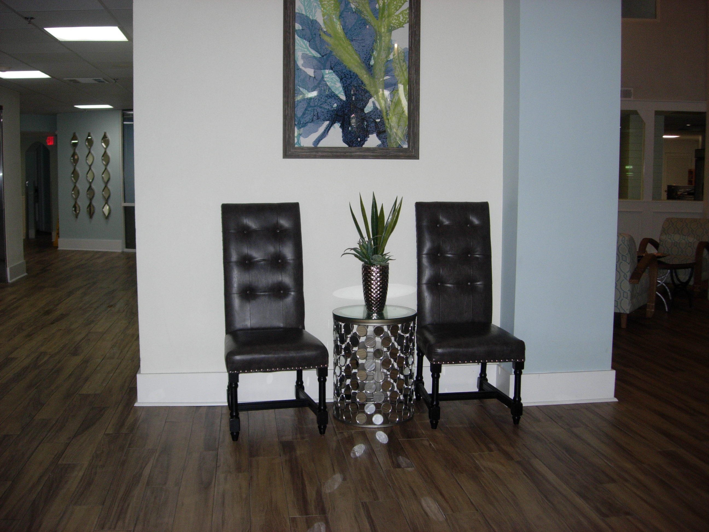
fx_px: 778
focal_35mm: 38
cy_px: 266
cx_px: 354
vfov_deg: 37.7
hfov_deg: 49.0
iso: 79
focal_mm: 7.8
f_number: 2.8
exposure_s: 1/64
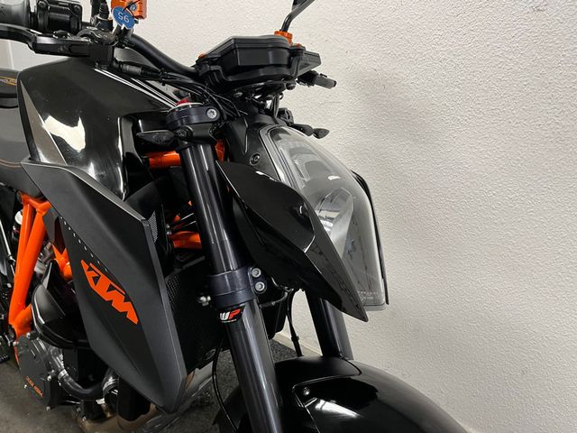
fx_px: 433
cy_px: 216
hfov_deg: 67.3
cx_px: 288
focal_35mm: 26
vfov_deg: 53.1
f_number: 1.6
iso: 100
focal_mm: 5.1
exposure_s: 1/50
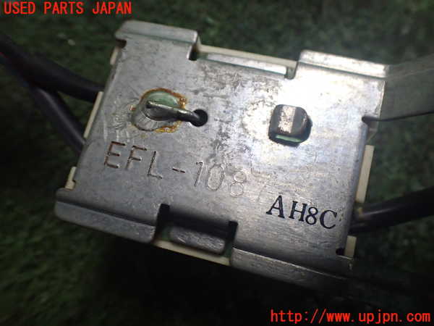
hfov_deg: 60.0
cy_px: 163
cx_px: 217
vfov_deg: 46.8
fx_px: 376
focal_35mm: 30
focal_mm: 5.4
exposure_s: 1/125
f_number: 2.3
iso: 800
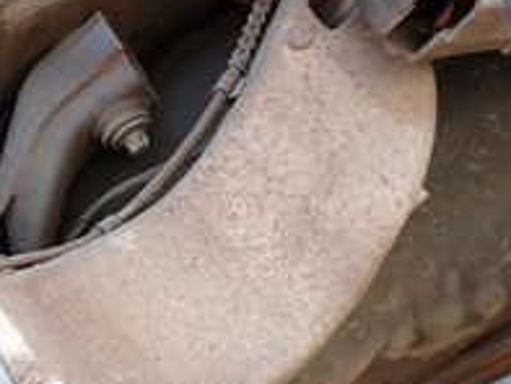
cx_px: 49
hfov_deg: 24.9
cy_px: 467
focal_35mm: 76
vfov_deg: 18.4
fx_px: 1123
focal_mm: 4.5
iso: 100
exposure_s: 1/80
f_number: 2.8
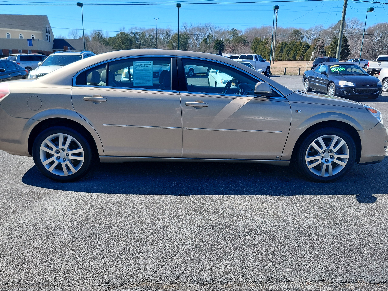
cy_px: 151
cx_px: 188
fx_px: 314
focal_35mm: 28
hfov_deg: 63.4
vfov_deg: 49.7
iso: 50
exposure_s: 1/1049
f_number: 1.8
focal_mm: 4.69
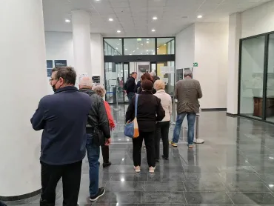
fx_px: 214
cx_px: 136
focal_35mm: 27
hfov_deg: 65.3
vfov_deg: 51.4
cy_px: 96
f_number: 1.8
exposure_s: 1/50
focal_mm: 7
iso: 250
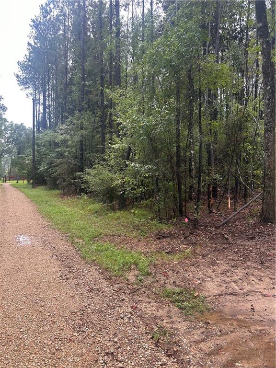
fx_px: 276
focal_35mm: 26
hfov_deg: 53.1
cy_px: 184
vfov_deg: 67.3
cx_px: 138
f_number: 1.5
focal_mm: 5.7
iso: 40
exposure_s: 1/276
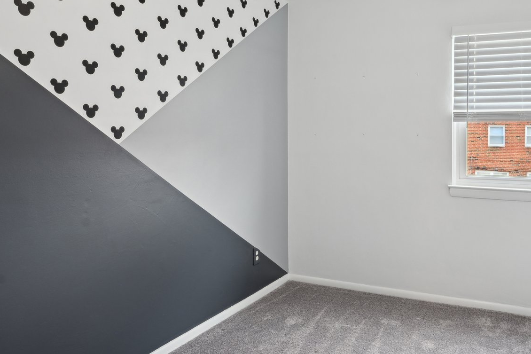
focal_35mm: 29
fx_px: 428
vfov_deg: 44.7
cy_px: 141
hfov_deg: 62.4
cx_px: 344
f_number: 8
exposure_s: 1/13
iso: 400
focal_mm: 16
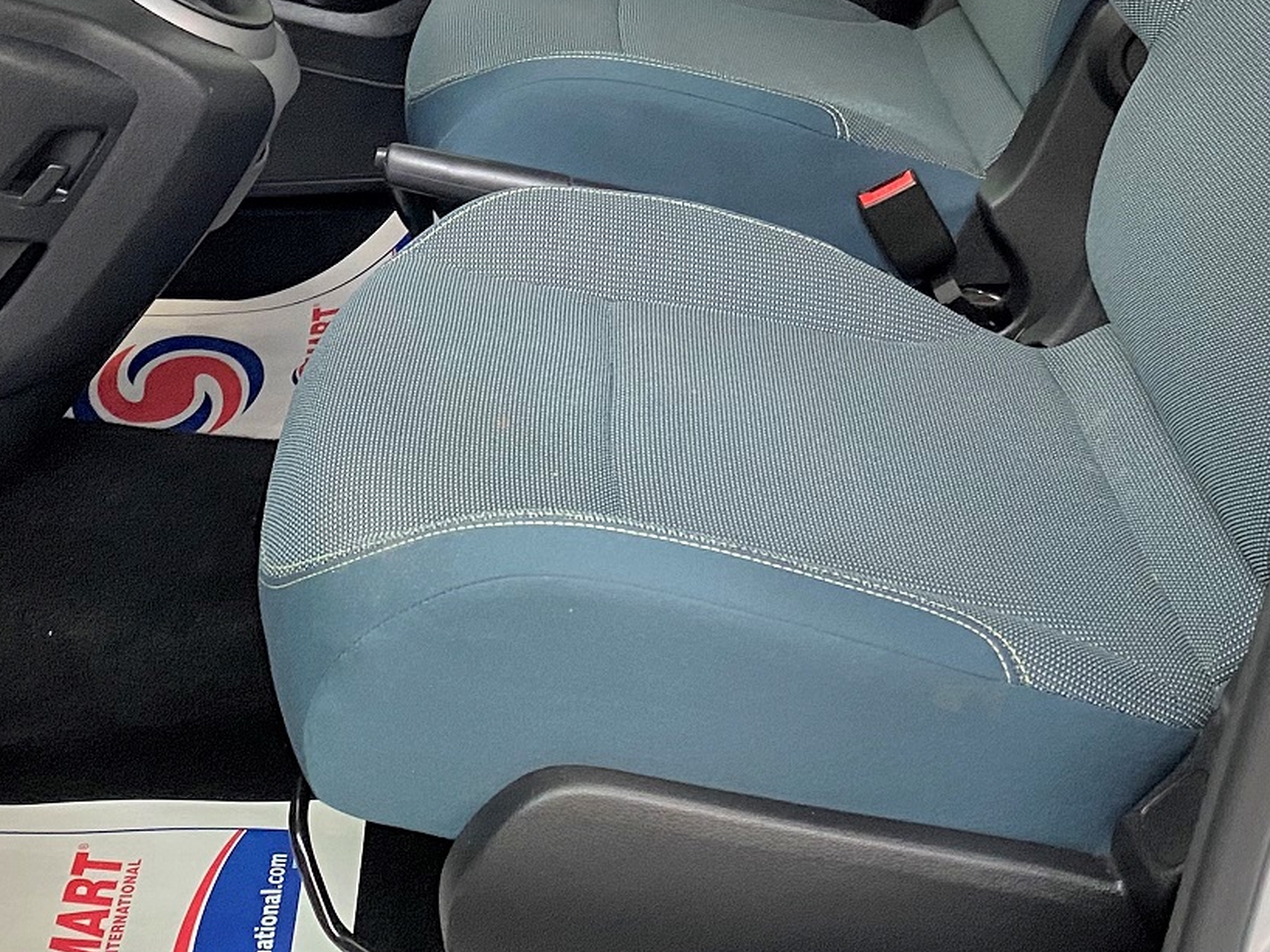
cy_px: -37
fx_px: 2348
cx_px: 515
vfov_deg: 21.9
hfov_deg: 30.2
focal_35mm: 64
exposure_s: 1/50
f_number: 1.8
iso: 100
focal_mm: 4.25
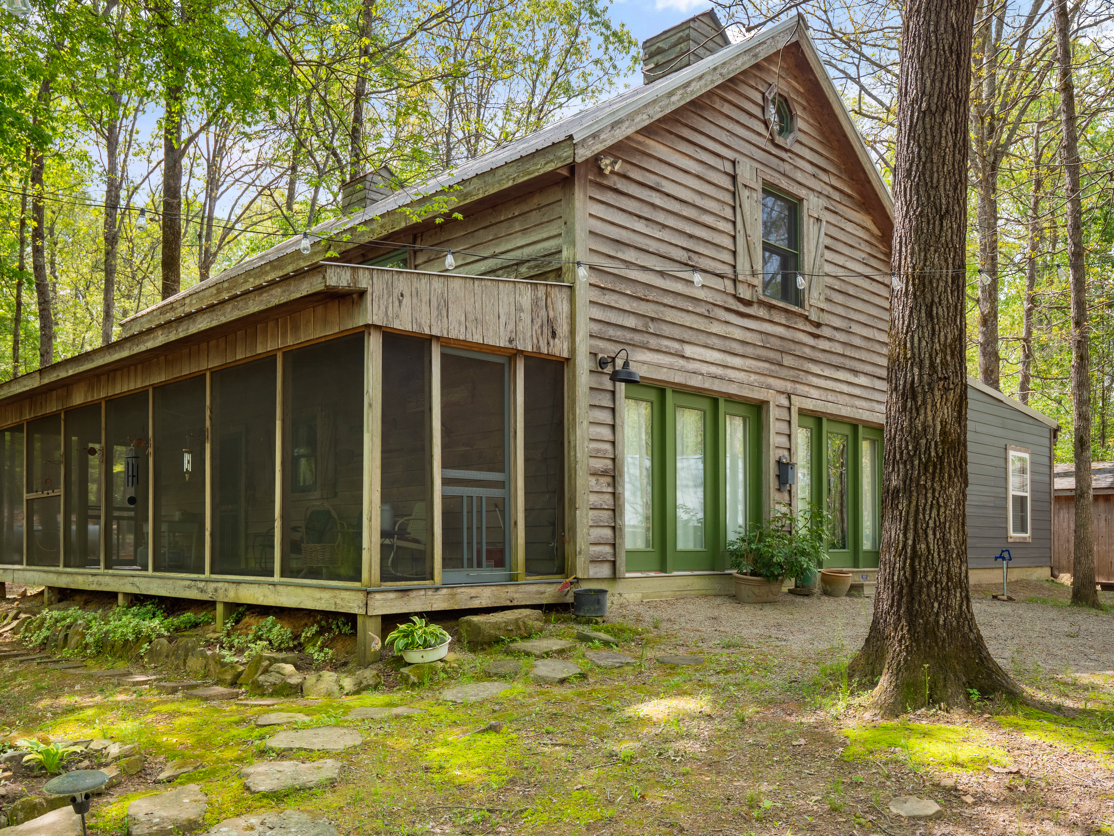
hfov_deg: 63.4
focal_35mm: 28
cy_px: 418
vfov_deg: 49.7
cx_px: 557
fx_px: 901
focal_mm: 14
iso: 200
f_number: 5.6
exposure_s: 1/320
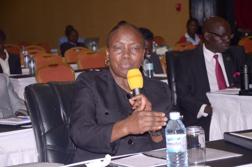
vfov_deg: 12.1
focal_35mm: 112
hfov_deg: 18.2
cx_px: 126
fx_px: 786
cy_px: 84
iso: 800
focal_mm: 75
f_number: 5.6
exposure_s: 1/160
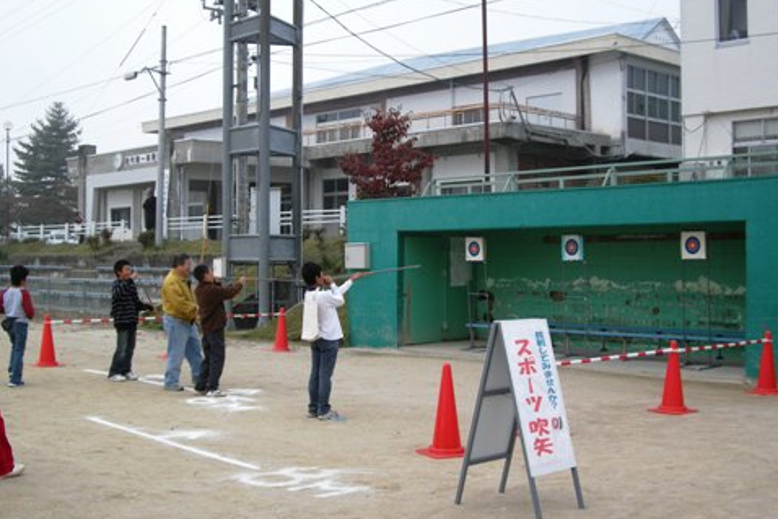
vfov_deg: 28.7
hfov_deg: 41.9
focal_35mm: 47
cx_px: 389
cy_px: 272
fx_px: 1016
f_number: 3.1
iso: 64
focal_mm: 9.6
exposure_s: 1/289
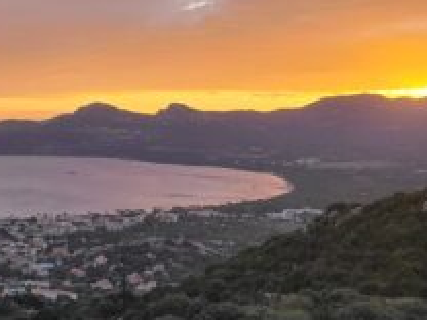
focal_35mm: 61
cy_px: 59
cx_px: 115
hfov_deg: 31.2
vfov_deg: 23.6
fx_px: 752
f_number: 1.8
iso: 40
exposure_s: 1/216
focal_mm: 5.4
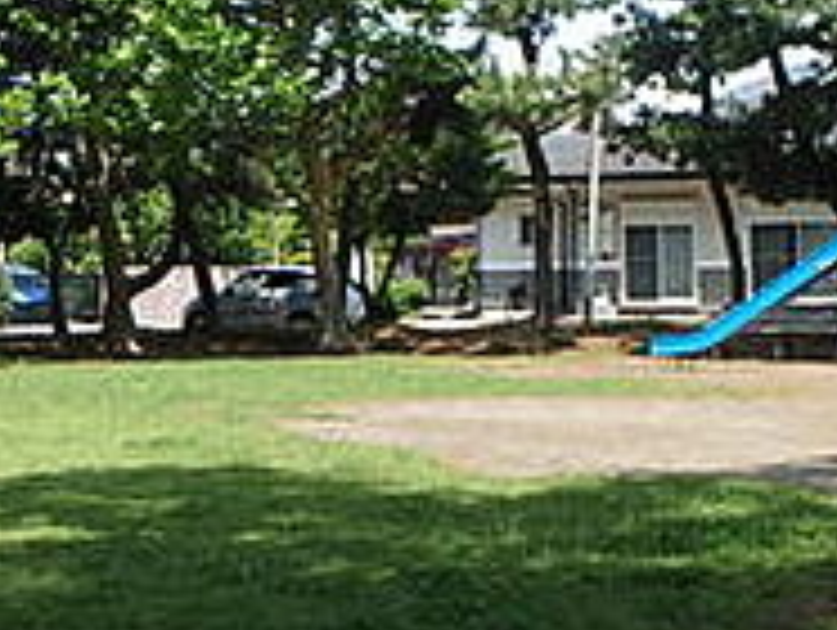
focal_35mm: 70
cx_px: 518
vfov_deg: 21.0
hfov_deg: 27.7
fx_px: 1695
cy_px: 209
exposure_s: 1/640
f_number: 3.5
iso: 125
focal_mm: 3.7
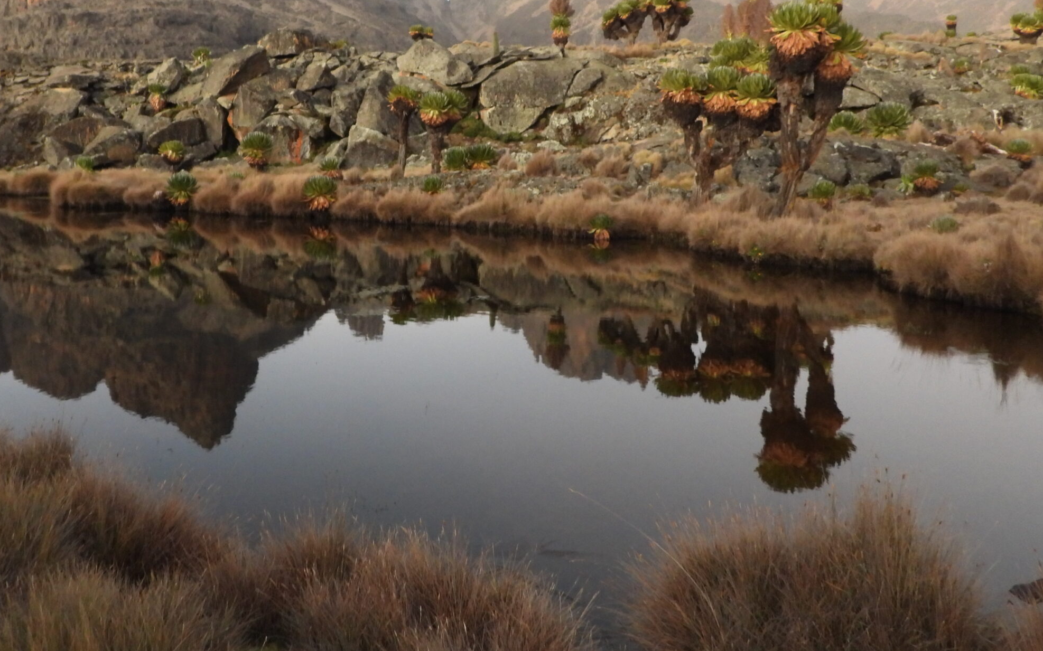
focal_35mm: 33
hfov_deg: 57.7
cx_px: 419
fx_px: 938
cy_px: 188
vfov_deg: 37.6
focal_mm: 4.3
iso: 400
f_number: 2.8
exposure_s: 1/20
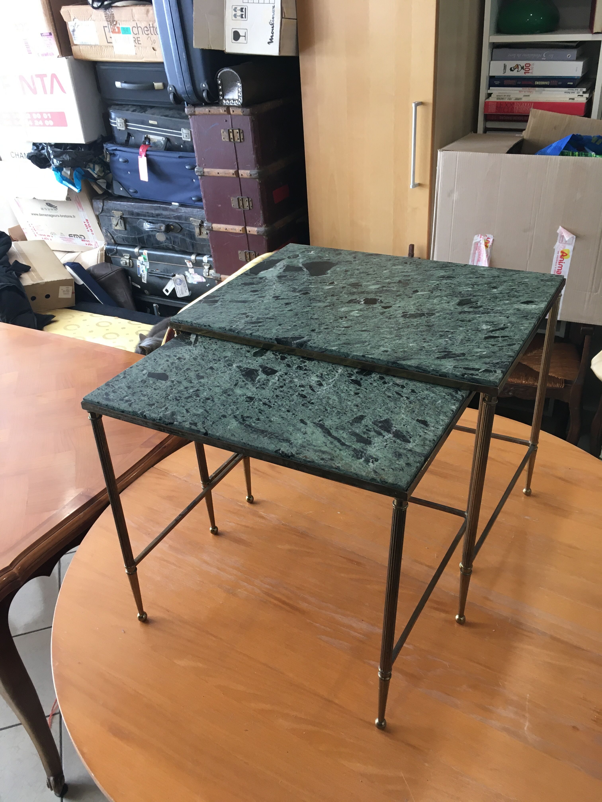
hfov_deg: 48.2
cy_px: 401
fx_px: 672
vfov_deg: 61.7
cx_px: 301
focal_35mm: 29
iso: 80
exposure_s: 1/33
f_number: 2.2
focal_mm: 4.15
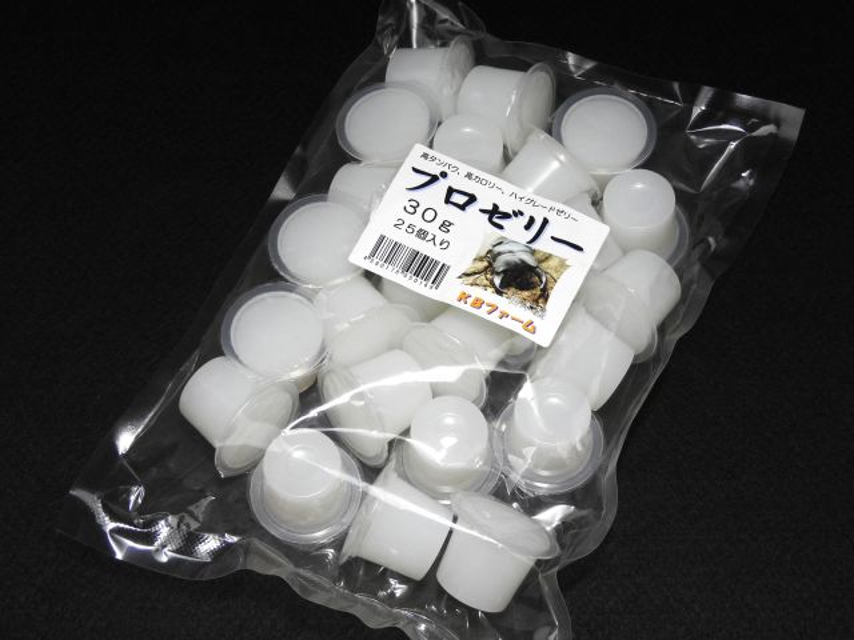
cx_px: 427
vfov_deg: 26.6
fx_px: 1357
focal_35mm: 55
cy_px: 320
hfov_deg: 34.9
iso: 360
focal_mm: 9.9
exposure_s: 1/30
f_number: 4
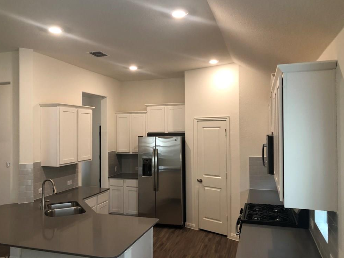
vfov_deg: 48.2
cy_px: 127
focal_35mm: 29
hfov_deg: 61.6
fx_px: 288
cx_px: 168
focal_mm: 3.99
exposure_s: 1/24
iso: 40
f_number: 1.8
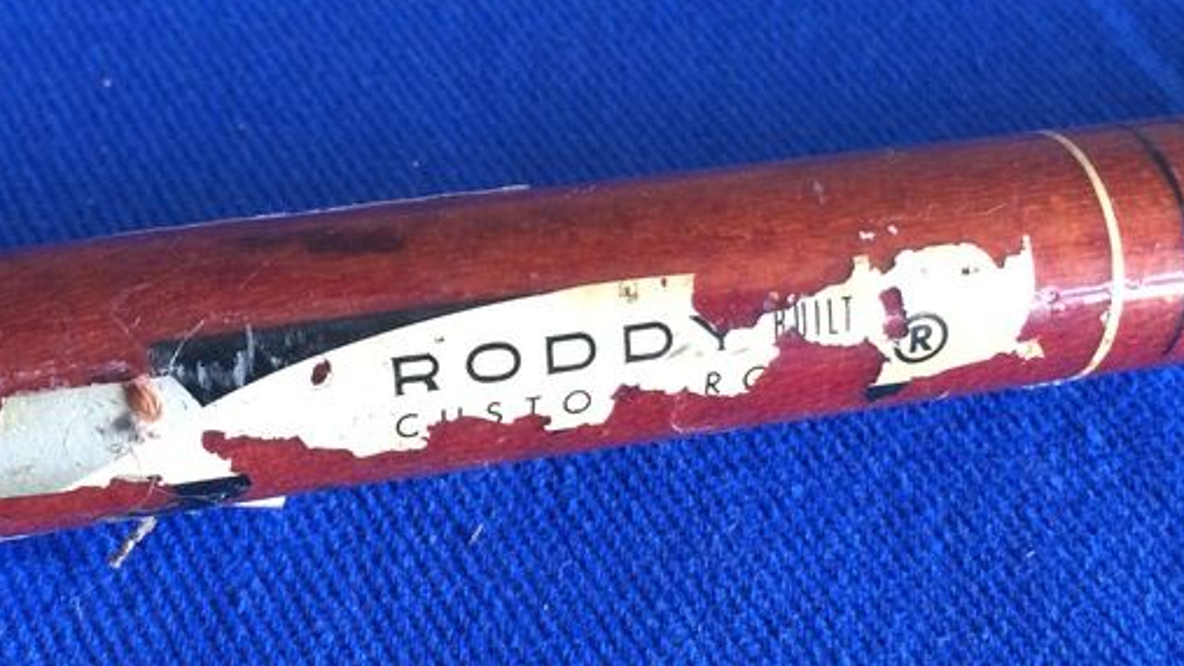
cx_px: 395
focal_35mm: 58
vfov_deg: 20.7
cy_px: 314
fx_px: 1821
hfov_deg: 35.7
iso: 200
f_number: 2.2
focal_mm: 4.12
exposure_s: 1/30
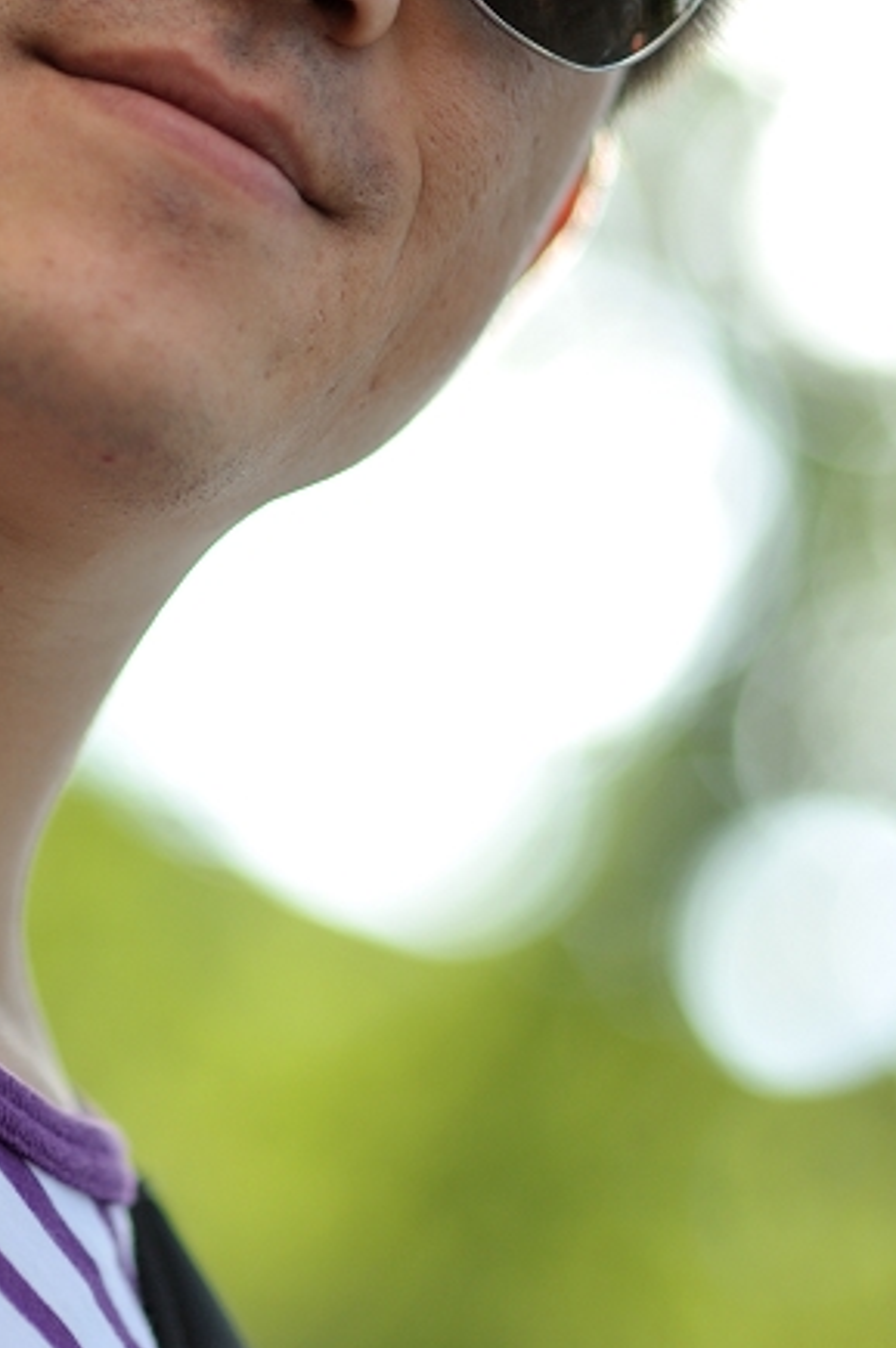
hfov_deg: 7.8
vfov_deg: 11.7
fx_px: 6586
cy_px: 332
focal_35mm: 176
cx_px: 60
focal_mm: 85
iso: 400
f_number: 1.4
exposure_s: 1/2500
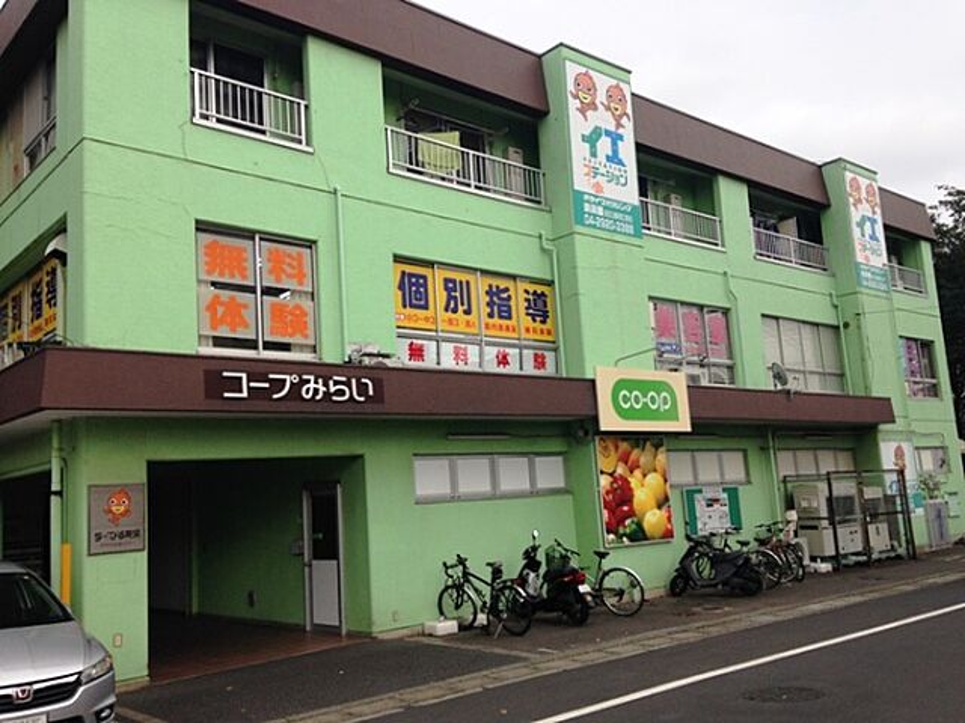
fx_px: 920
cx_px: 482
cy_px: 362
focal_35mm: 33
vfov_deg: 42.9
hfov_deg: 55.4
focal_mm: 4.12
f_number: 2.4
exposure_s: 1/1130
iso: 50
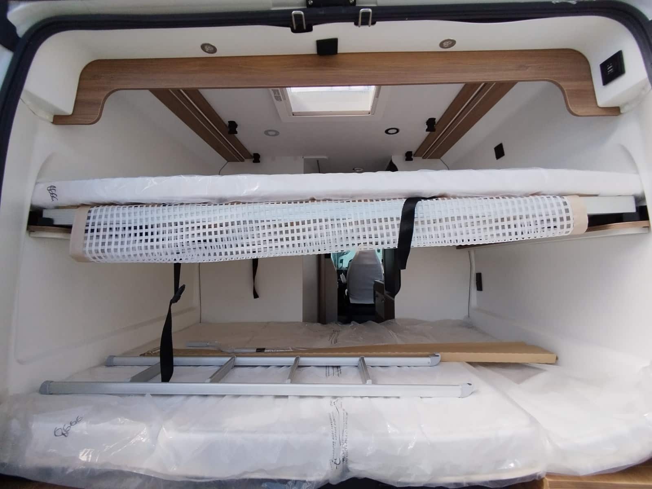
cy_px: 244
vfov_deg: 78.1
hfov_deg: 94.5
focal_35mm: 16
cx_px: 326
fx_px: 301
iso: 50
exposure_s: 1/679
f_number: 2.2
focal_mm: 1.65
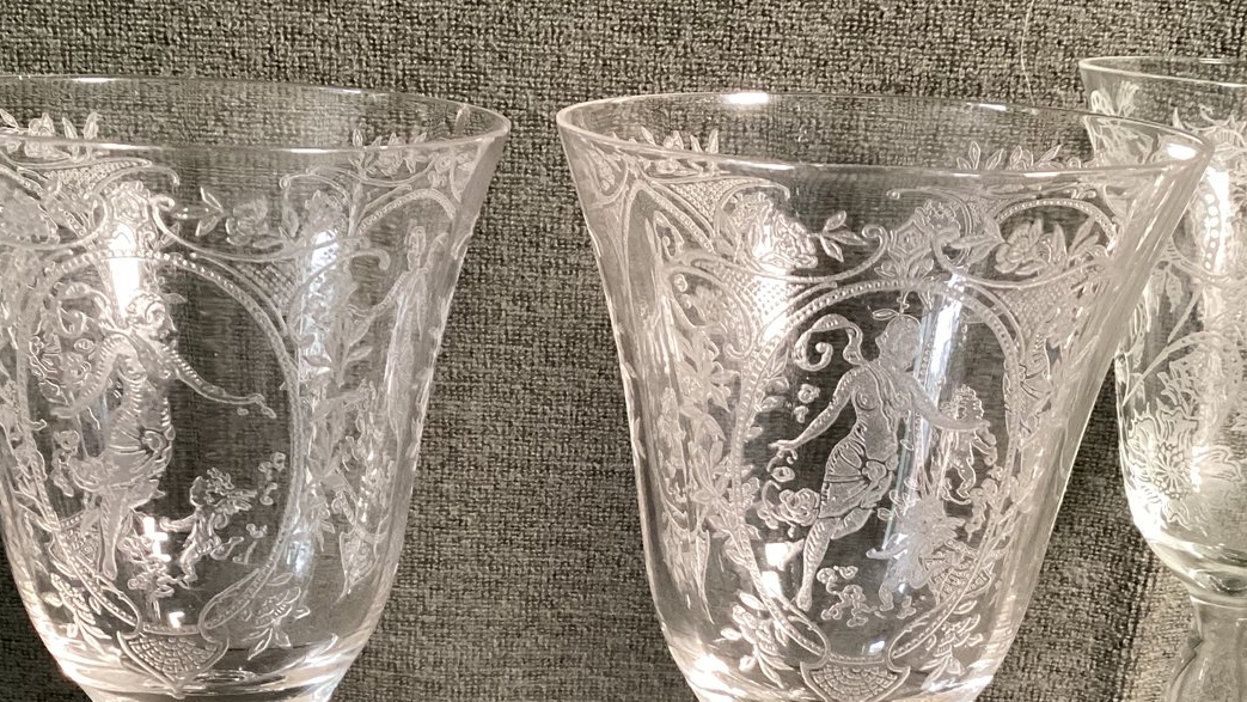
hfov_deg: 42.1
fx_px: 1620
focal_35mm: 49
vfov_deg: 24.2
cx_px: 584
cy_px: 533
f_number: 2.4
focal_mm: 3.3
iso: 250
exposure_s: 1/50
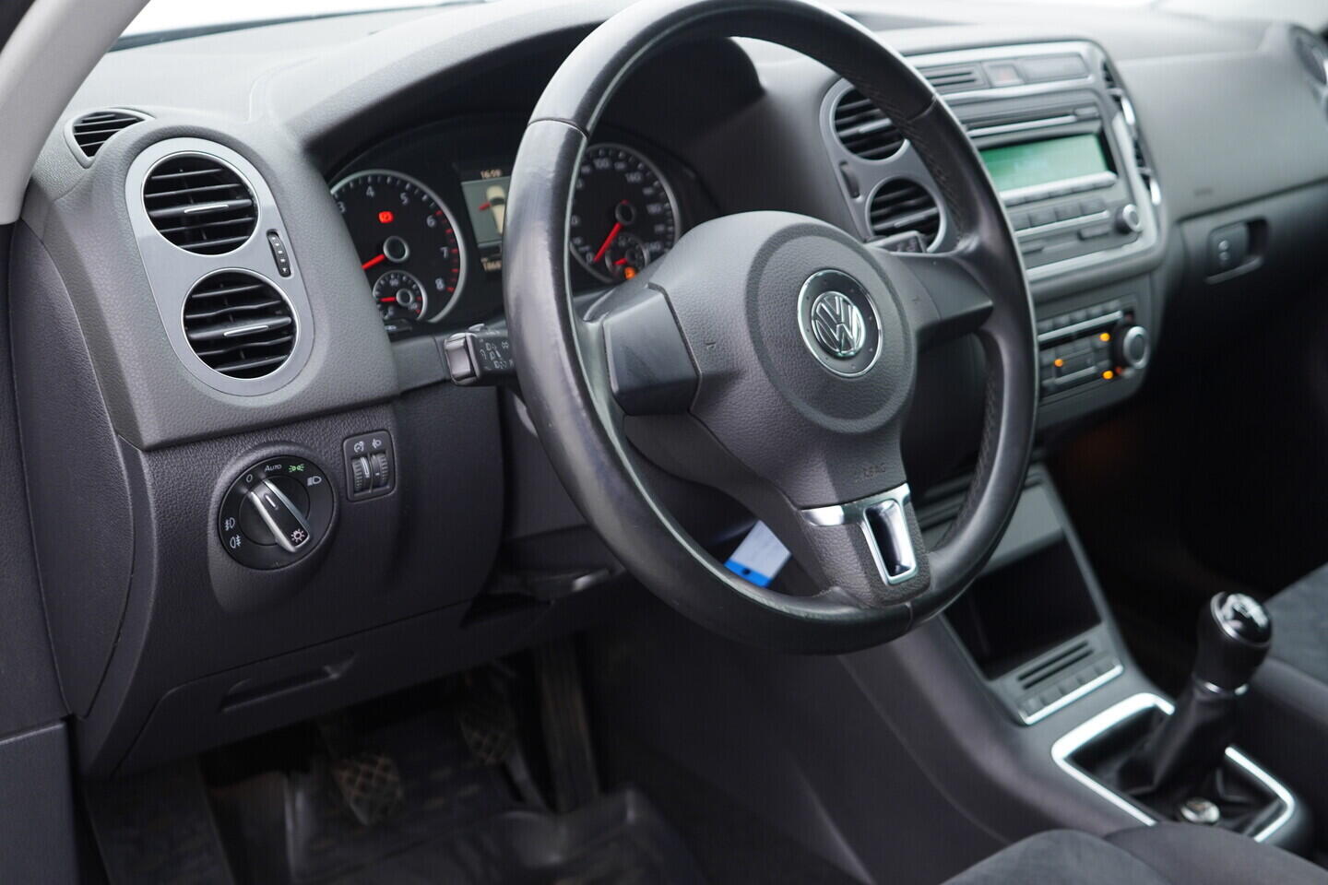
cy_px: 442
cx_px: 664
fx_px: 1328
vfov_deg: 36.9
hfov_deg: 53.1
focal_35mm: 36
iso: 250
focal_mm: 24
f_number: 2.8
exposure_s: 1/40
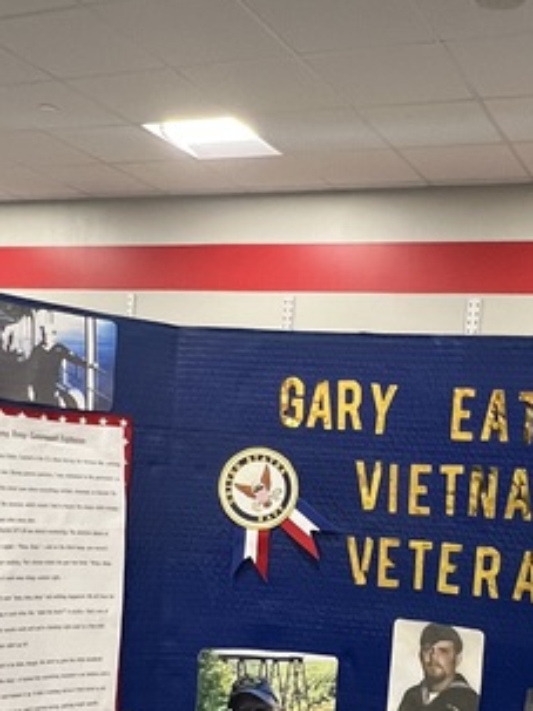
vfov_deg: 41.4
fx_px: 904
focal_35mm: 44
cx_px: 296
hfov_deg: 32.8
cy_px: 554
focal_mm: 1.57
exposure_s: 1/60
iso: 250
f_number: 1.8
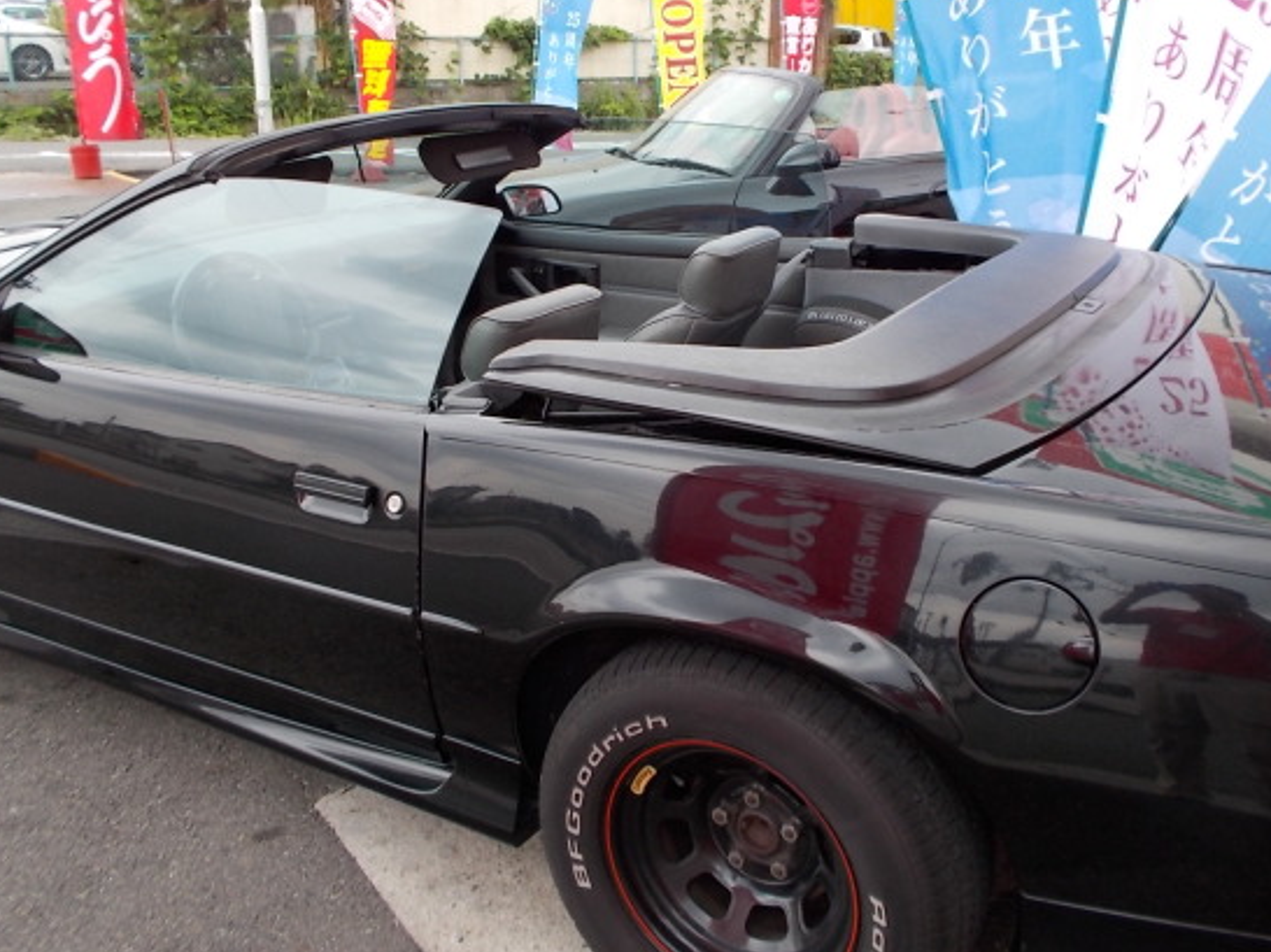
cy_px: 412
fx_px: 1248
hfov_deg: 53.9
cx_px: 675
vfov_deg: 41.7
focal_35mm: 34
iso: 80
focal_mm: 4.1
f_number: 3.3
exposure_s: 1/160
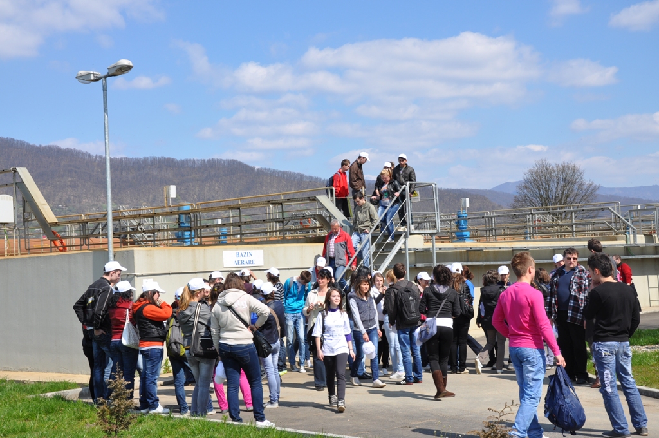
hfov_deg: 37.9
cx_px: 330
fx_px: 960
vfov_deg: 25.7
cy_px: 219
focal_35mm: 52
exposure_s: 1/400
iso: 200
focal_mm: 35
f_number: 10
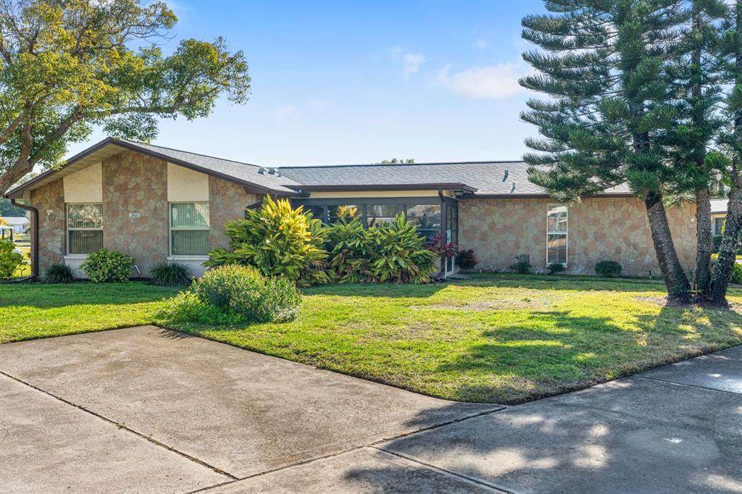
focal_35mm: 34
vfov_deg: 38.9
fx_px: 701
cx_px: 371
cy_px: 247
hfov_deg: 55.8
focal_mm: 34
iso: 250
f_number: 8
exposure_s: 1/500
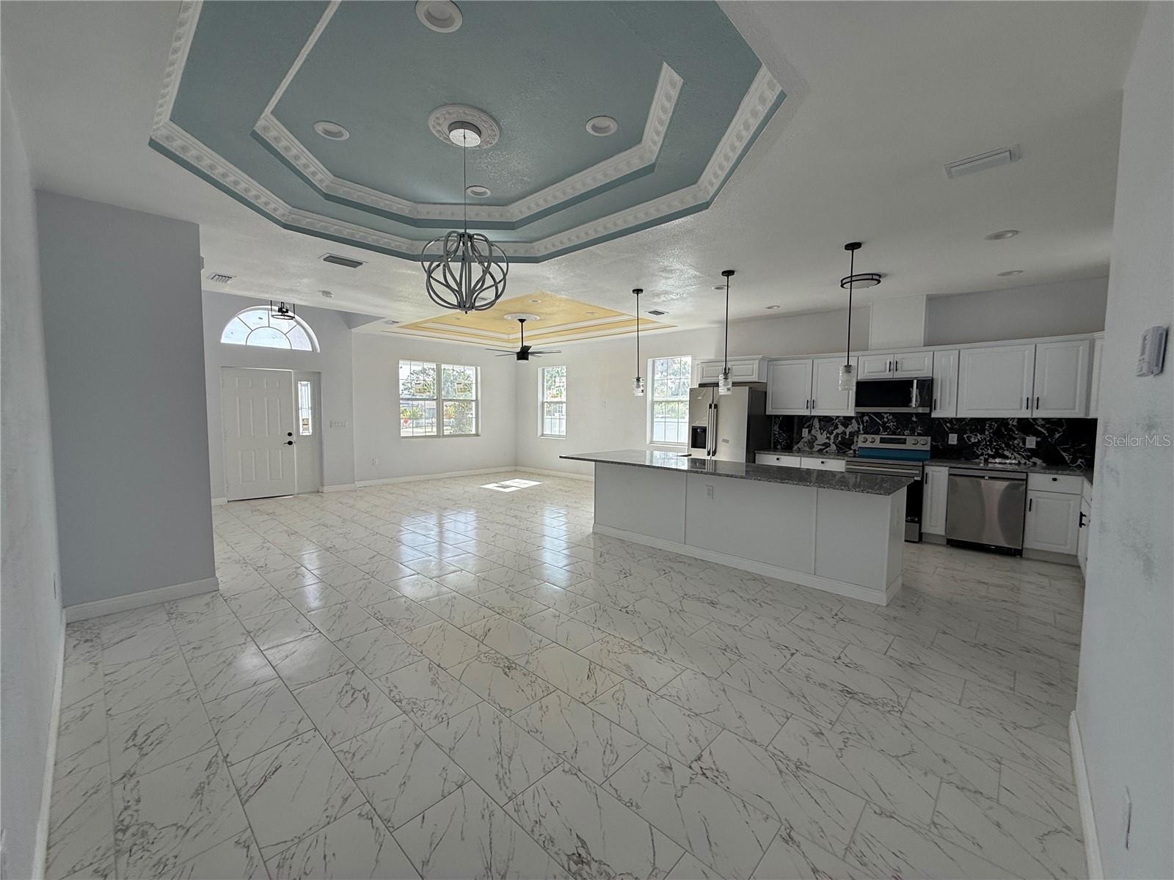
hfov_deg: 102.1
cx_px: 587
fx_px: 475
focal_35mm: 14
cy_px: 440
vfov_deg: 85.7
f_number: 2.2
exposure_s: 1/228
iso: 50
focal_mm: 2.22
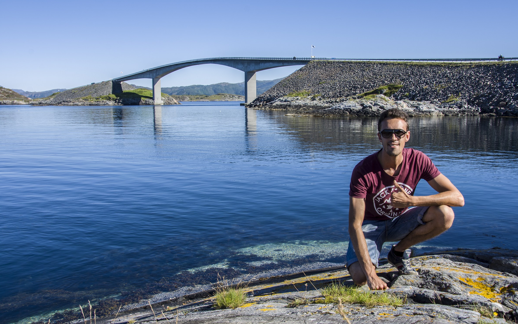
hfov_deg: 56.7
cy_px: 163
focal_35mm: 34
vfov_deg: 37.3
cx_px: 260
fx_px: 480
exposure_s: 1/100
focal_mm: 22
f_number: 9
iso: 100
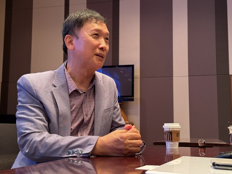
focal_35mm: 48
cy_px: 87
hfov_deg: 39.7
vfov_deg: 30.3
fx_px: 322
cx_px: 116
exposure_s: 1/40
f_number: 1.78
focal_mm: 6.76
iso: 200
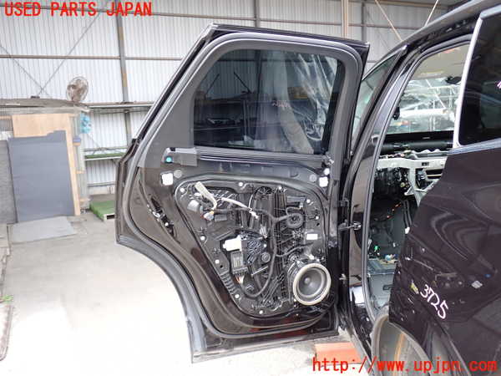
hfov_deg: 56.8
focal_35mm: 32
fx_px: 463
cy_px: 188
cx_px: 250
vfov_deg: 44.2
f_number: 2.4
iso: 160
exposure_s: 1/60
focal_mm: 5.79
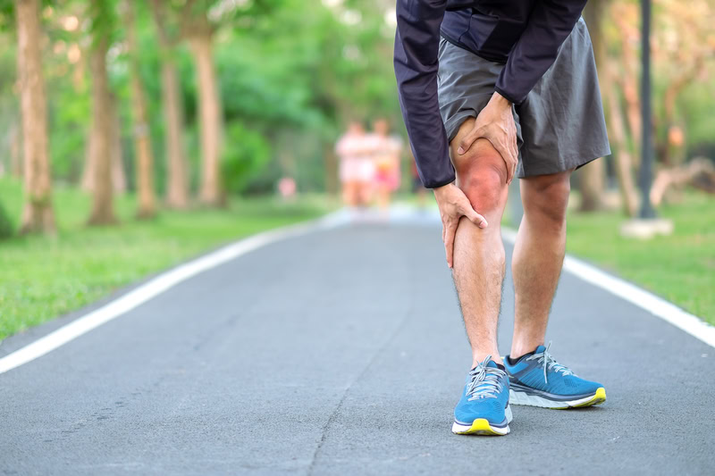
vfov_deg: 16.3
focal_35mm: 84
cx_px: 358
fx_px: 1668
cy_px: 238
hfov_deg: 24.2
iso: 200
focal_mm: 56
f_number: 1.4
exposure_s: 1/350
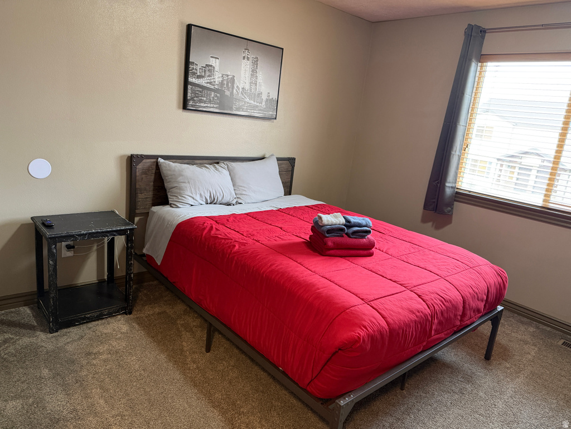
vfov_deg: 56.8
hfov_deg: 71.6
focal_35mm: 24
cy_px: 214
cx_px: 286
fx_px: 396
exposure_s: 1/60
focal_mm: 6.76
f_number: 1.78
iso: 320
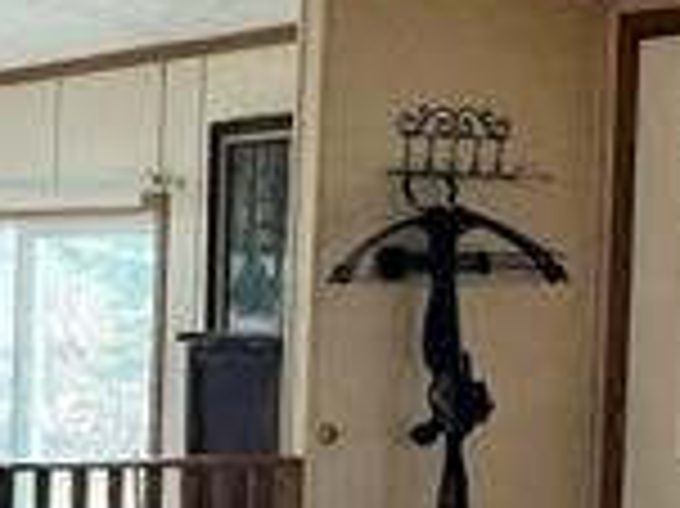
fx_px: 2159
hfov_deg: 16.4
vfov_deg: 13.4
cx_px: -333
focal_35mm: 110
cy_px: 378
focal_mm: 5.7
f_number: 1.5
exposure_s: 1/60
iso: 100
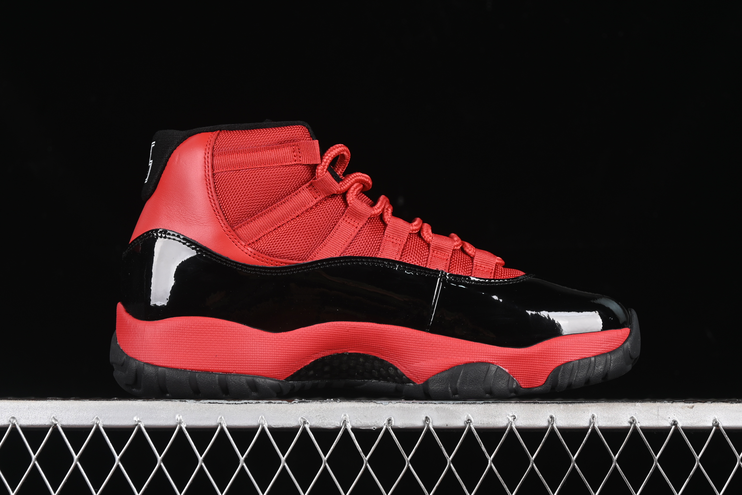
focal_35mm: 75
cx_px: 371
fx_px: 1546
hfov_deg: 27.0
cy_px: 248
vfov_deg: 18.2
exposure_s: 1/60
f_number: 7.1
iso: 160
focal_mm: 50
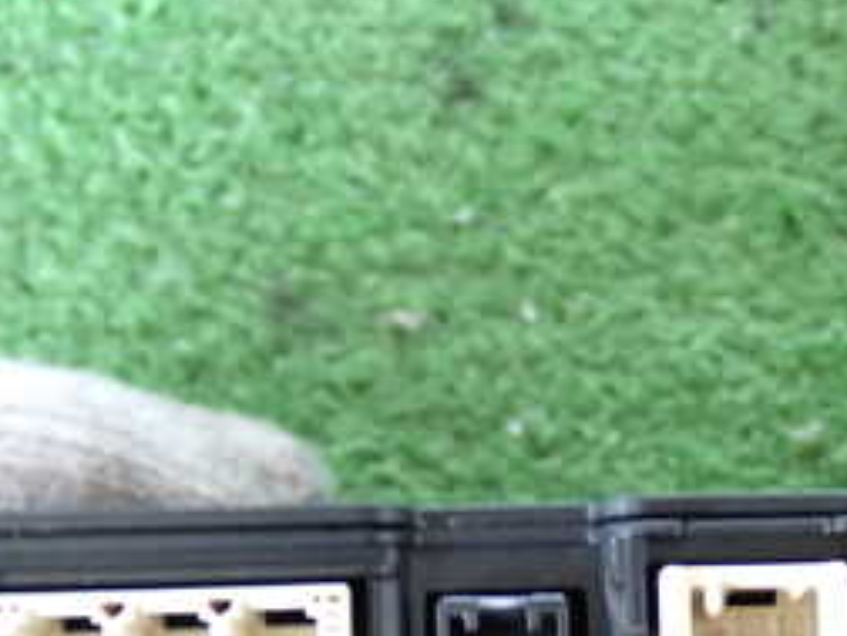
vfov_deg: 13.0
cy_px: 676
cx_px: 709
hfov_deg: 17.4
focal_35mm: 112
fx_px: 2740
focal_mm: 8.4
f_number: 3.1
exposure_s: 1/20
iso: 800
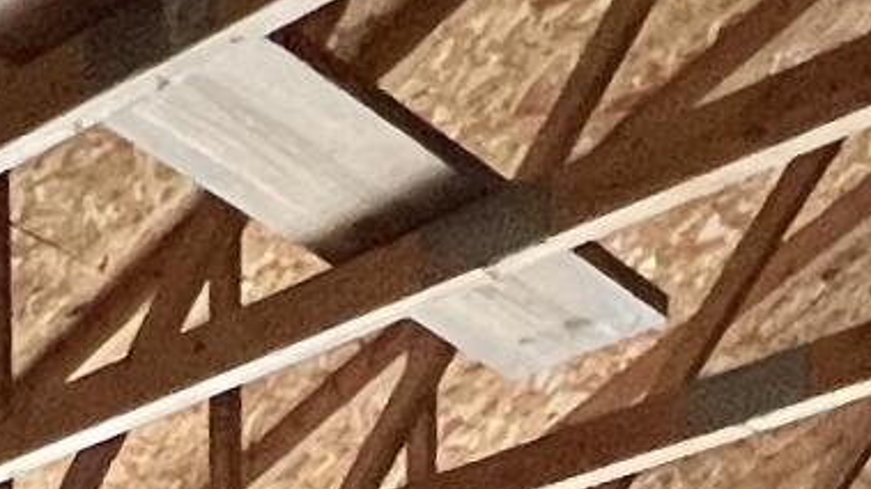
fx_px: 2586
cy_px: 1857
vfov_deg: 7.8
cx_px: 457
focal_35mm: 112
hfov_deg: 19.1
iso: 400
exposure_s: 1/60
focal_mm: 1.57
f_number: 1.8
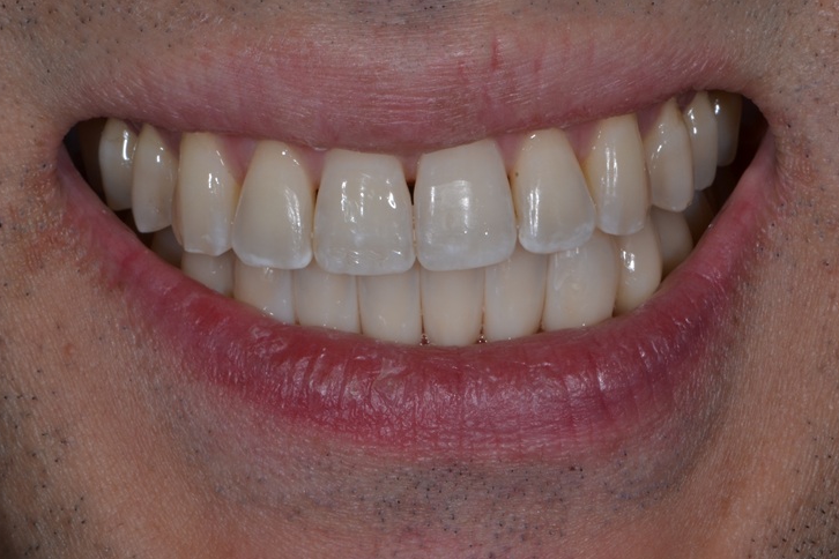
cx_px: 413
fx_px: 3275
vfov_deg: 9.8
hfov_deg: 14.6
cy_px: 264
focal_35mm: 141
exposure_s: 1/200
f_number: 32
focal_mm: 85
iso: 100
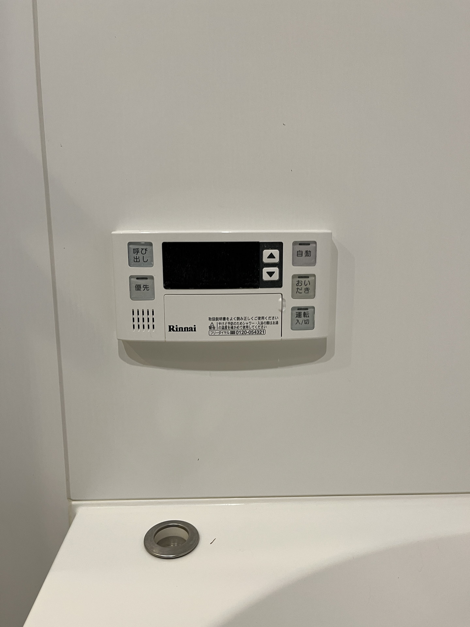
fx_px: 471
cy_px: 314
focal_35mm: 26
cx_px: 235
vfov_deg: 67.3
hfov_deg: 53.1
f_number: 1.6
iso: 80
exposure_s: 1/50
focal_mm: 5.1
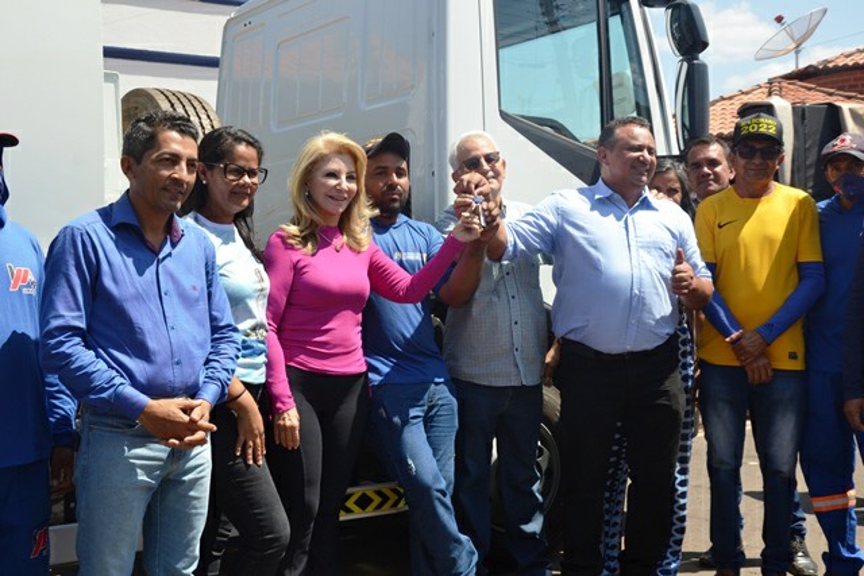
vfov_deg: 22.6
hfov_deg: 33.4
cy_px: 288
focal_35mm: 60
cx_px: 432
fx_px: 1440
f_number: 7.1
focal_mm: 40
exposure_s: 1/200
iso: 100
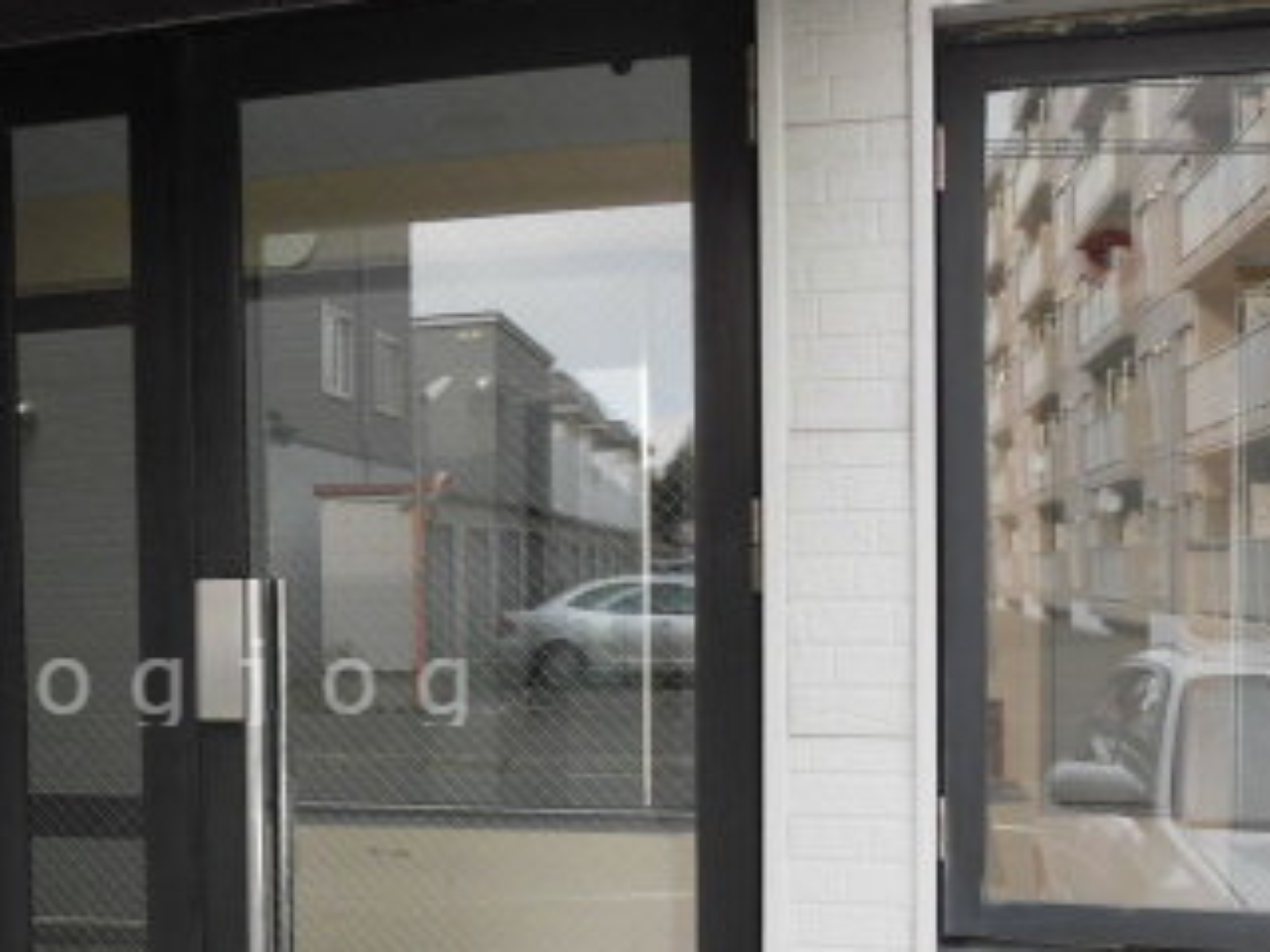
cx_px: 218
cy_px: 678
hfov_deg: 37.9
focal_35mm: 48
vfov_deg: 29.9
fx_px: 1761
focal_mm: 4.3
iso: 100
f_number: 3.1
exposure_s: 1/100
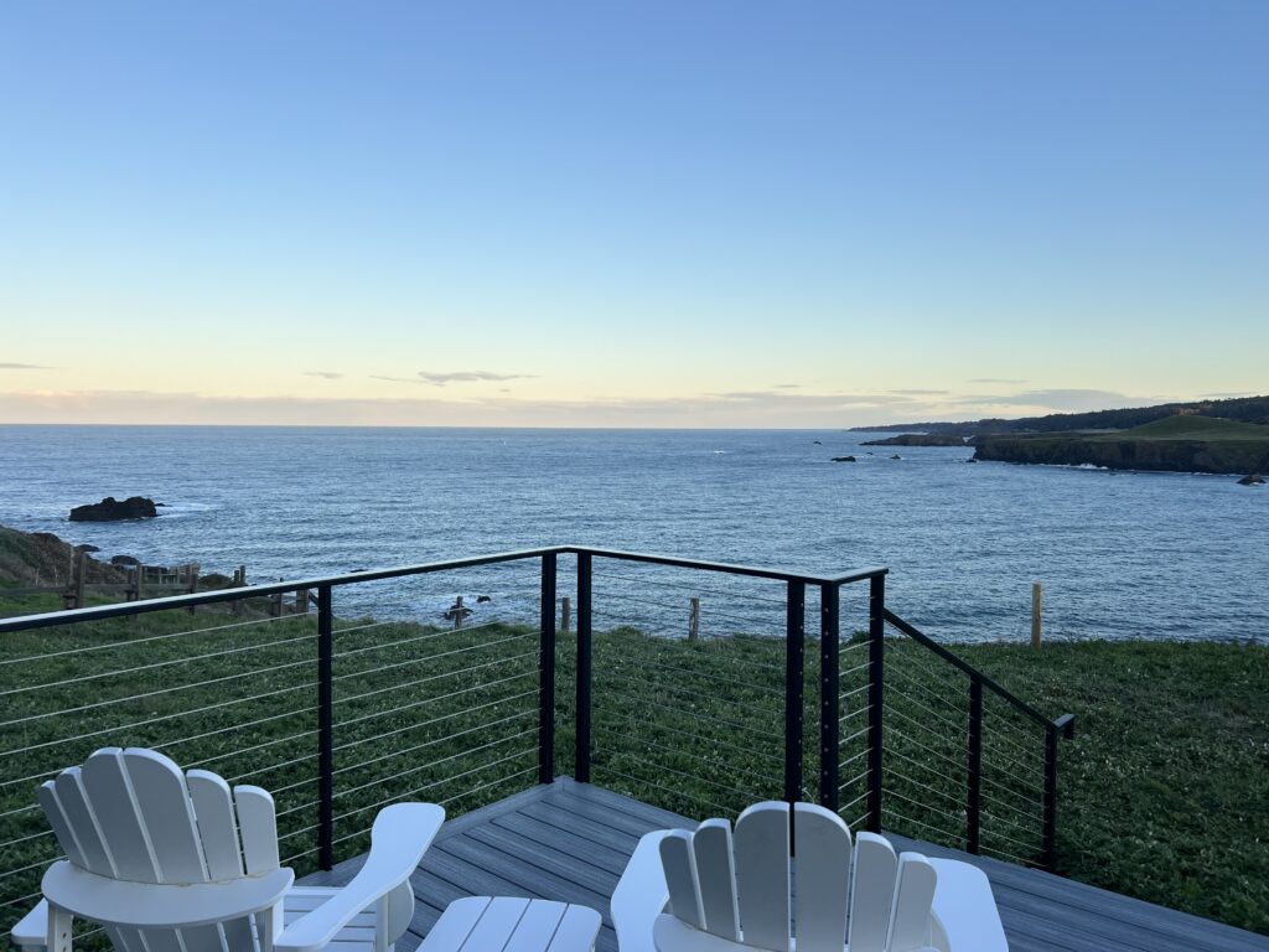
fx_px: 953
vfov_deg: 53.1
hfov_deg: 67.3
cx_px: 634
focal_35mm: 26
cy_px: 476
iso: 50
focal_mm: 5.7
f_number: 1.5
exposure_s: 1/1079
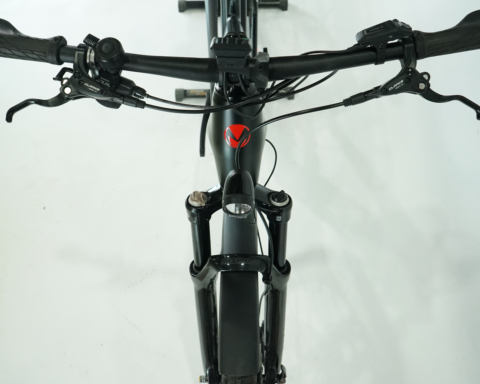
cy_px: 191
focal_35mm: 41
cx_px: 241
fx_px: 582
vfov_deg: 36.5
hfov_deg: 44.8
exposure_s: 1/200
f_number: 8
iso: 3200
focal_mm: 36
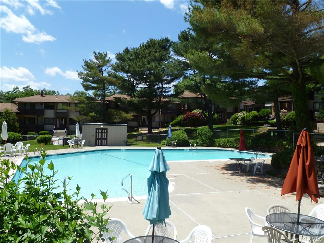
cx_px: 162
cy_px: 122
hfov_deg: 63.4
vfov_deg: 49.7
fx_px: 262
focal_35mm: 28
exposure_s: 1/640
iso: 80
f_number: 3.3
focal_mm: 5
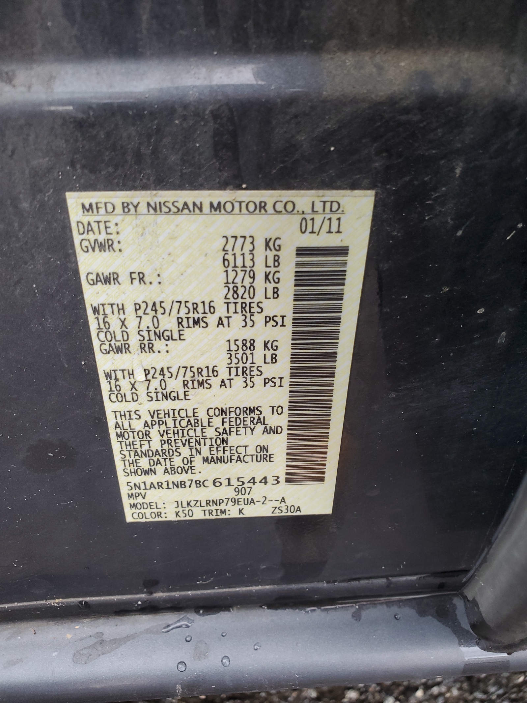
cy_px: 352
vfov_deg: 67.3
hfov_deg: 53.1
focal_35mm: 26
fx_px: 528
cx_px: 264
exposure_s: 1/60.2
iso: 79
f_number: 1.5
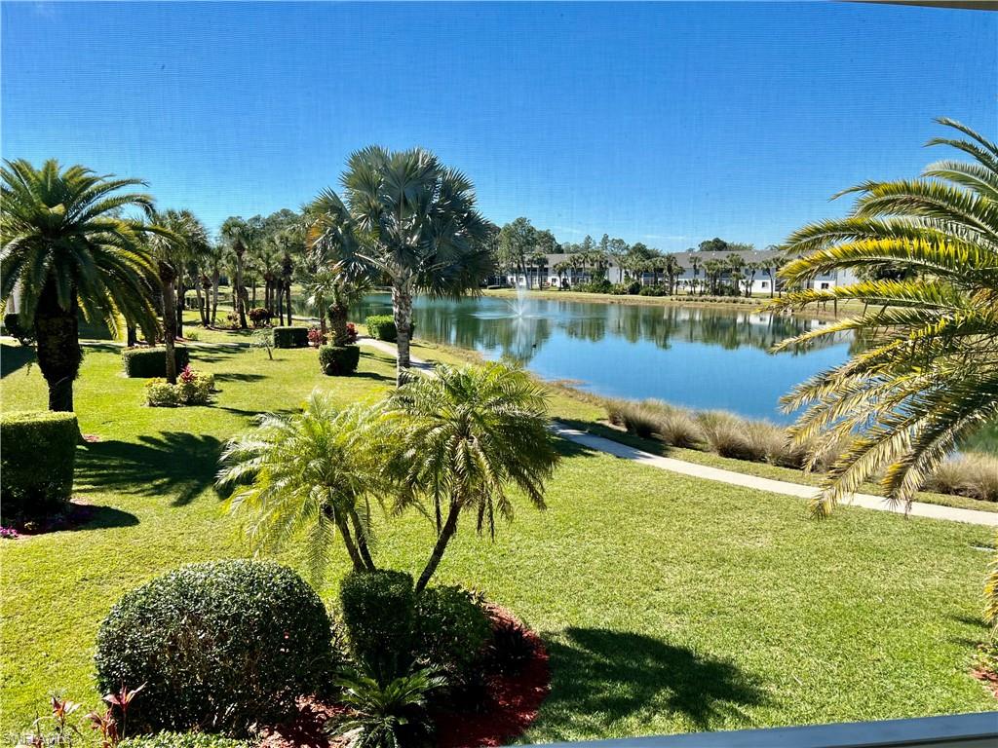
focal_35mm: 26
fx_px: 750
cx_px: 499
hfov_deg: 67.3
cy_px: 374
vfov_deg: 53.1
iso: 50
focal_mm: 5.7
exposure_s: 1/1901
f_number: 1.5
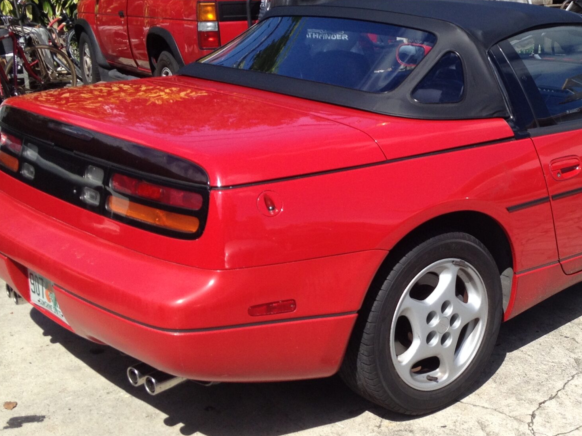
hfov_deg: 30.9
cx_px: 464
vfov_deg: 24.0
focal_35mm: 61
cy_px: 207
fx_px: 1026
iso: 50
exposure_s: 1/1577
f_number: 2.4
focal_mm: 4.28
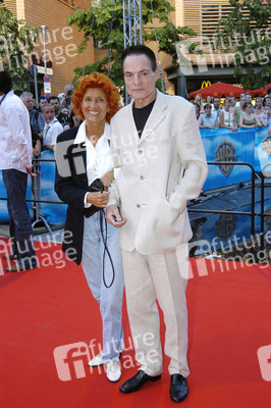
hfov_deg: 28.0
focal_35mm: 48
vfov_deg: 41.1
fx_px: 543
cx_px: 136
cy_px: 204
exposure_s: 1/125
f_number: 5.6
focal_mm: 32
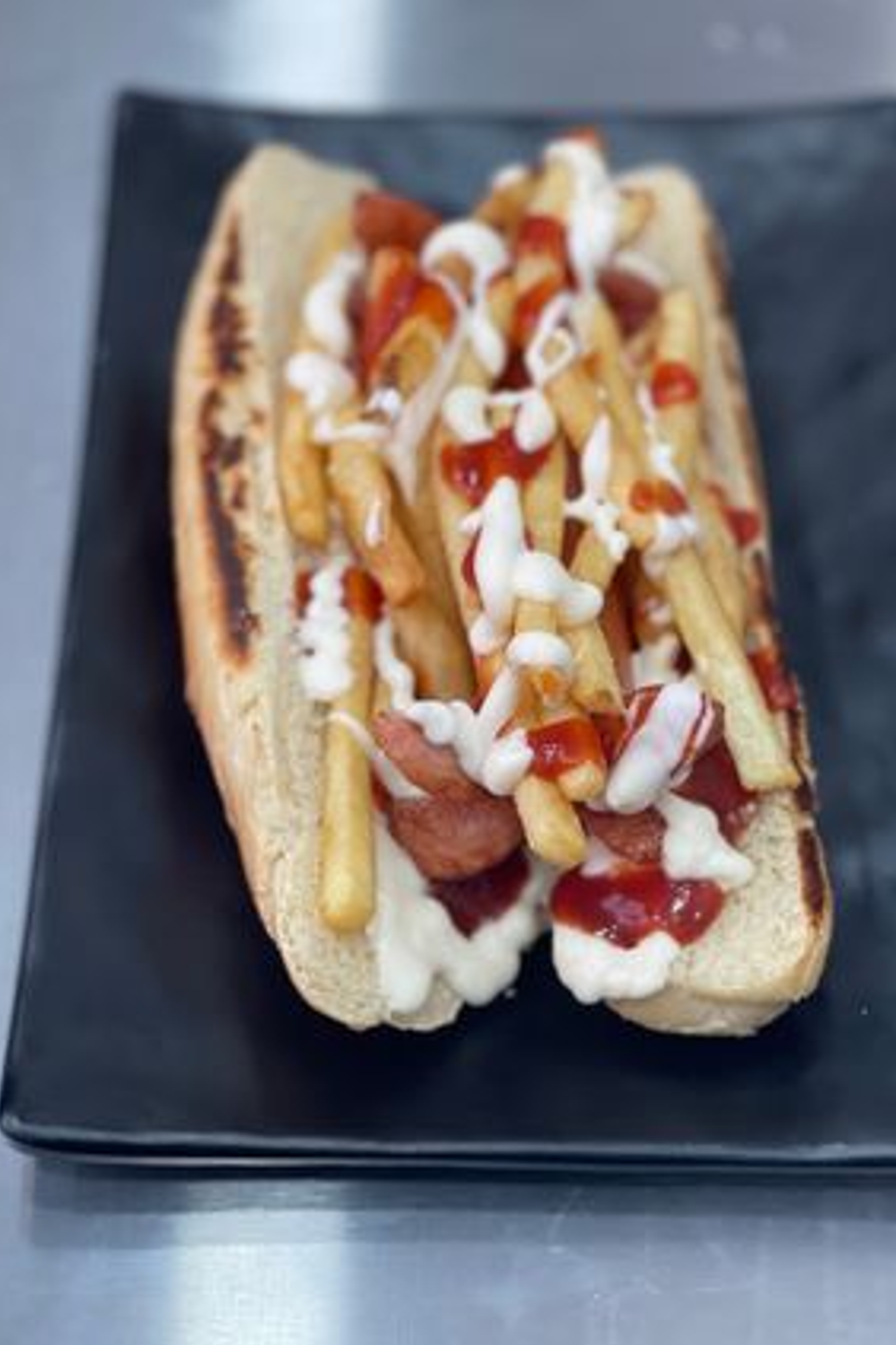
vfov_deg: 30.1
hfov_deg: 20.3
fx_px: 2501
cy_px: 674
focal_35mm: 67
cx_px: 492
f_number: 2.2
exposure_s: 1/100
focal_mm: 7.5
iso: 100
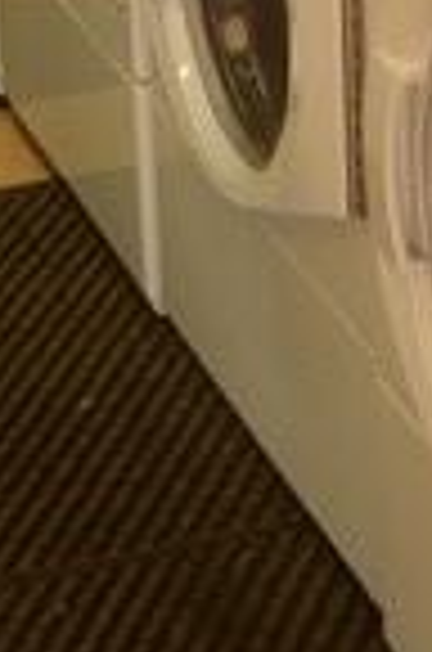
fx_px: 2803
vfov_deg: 12.7
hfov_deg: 8.8
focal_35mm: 155
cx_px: -4
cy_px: -301
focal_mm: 35
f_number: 7.1
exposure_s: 1/80
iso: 1000
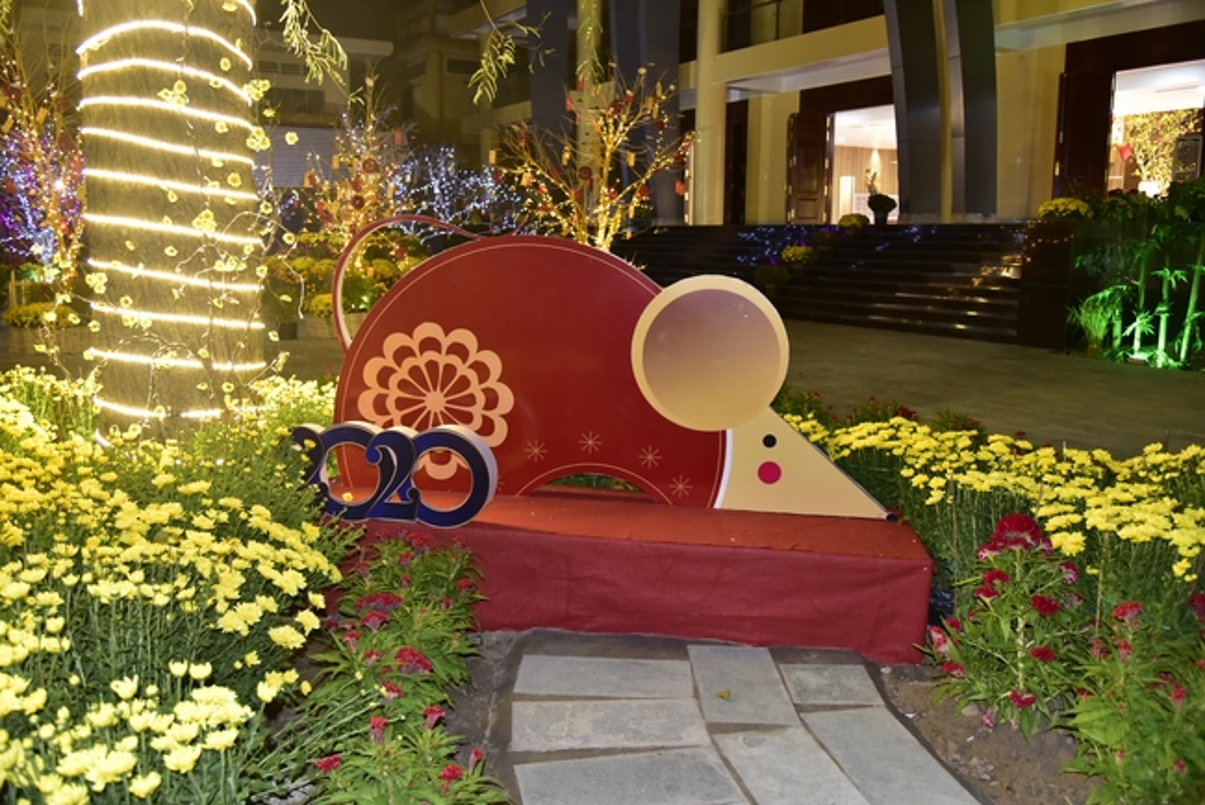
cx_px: 602
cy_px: 402
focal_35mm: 30
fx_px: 1005
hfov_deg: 61.9
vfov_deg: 43.6
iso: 1600
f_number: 4
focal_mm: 30
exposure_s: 1/40
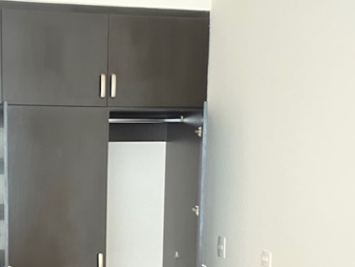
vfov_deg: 22.3
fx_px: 657
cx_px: 81
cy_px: 247
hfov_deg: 29.7
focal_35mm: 64
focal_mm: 4.25
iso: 500
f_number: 1.8
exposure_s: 1/40
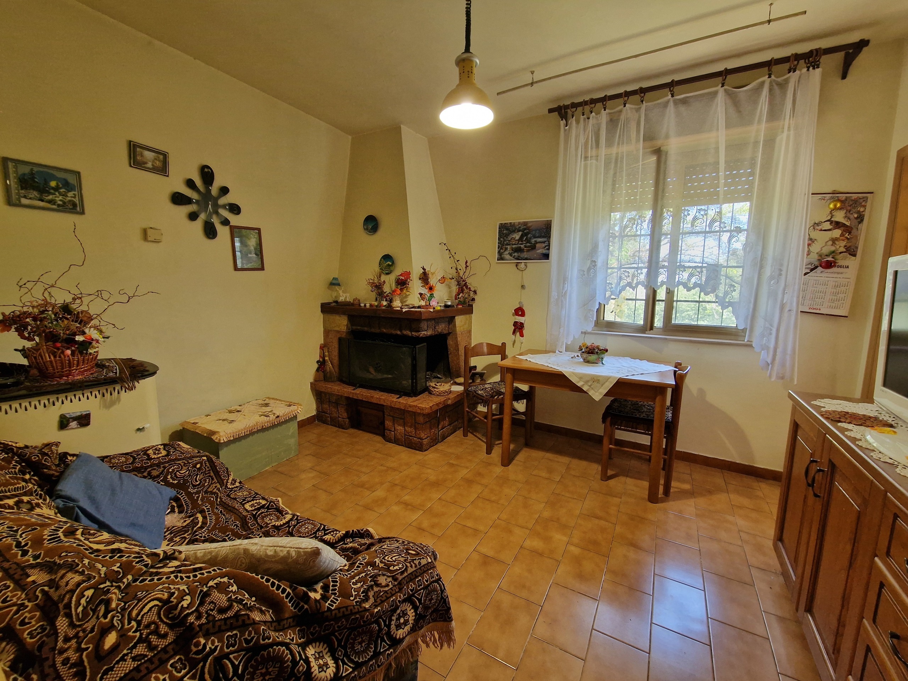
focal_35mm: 13
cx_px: 454
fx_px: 341
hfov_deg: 106.2
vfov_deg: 89.9
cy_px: 340
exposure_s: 1/50
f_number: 2.2
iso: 320
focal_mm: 2.2
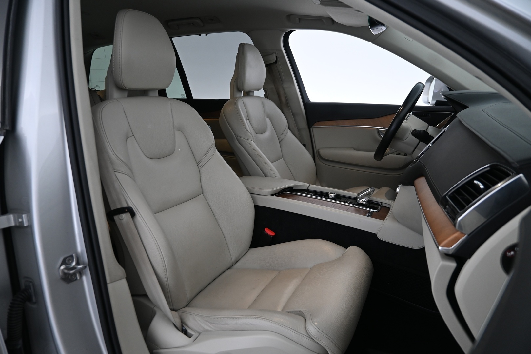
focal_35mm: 24
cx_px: 266
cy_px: 177
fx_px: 354
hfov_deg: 73.7
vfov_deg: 53.1
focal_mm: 16
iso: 560
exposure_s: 1/25
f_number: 3.5
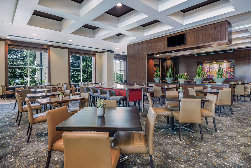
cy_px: 84
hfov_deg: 85.4
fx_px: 136
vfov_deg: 63.2
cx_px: 126
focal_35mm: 20
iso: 250
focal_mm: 13
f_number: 7.1
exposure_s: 1/15
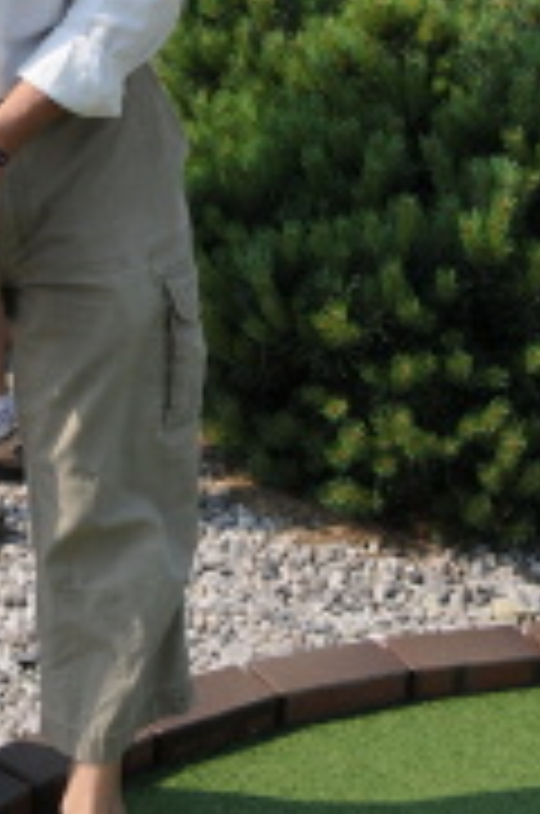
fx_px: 2055
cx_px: 32
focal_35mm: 91
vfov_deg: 22.1
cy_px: 157
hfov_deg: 14.8
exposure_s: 1/800
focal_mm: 22
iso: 200
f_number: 7.1
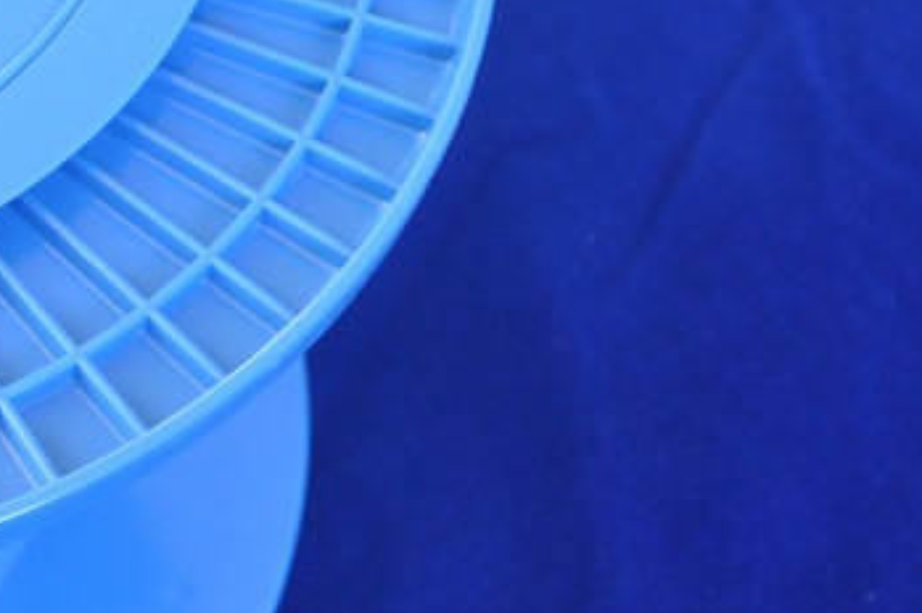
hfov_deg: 17.3
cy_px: 140
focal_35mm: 109
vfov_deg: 12.5
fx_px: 2782
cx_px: -394
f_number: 5
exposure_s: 1/25
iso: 400
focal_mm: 21
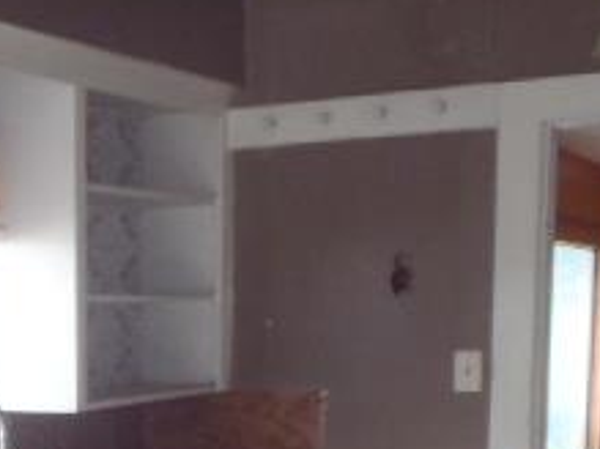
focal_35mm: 82
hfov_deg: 22.1
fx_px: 1421
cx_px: -110
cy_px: 578
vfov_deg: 17.0
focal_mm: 5
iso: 250
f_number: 3.9
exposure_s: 1/30
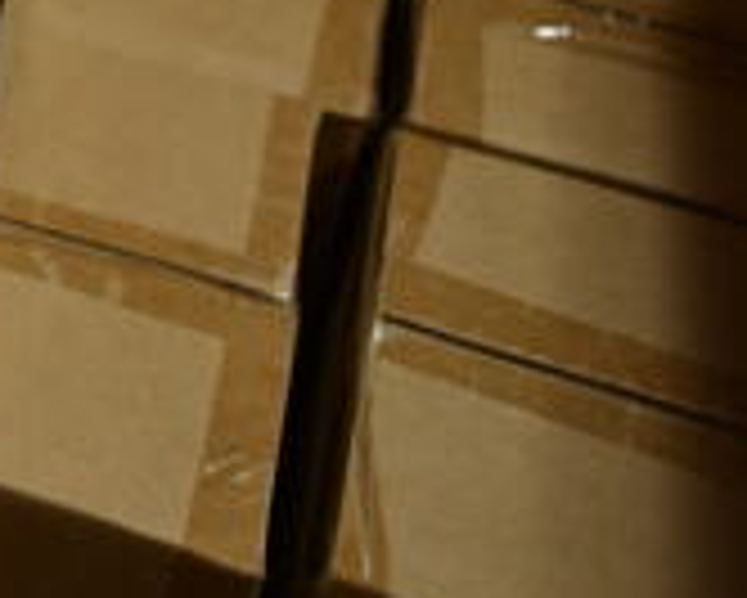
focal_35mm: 93
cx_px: -486
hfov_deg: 17.6
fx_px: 2057
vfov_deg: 15.9
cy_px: -121
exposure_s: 1/40
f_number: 3.5
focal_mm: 18
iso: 100
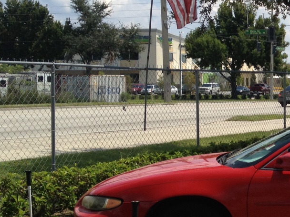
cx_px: 377
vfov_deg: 15.7
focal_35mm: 94
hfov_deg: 19.3
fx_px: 787
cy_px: 111
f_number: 2.4
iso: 50
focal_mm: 4.28
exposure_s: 1/2123
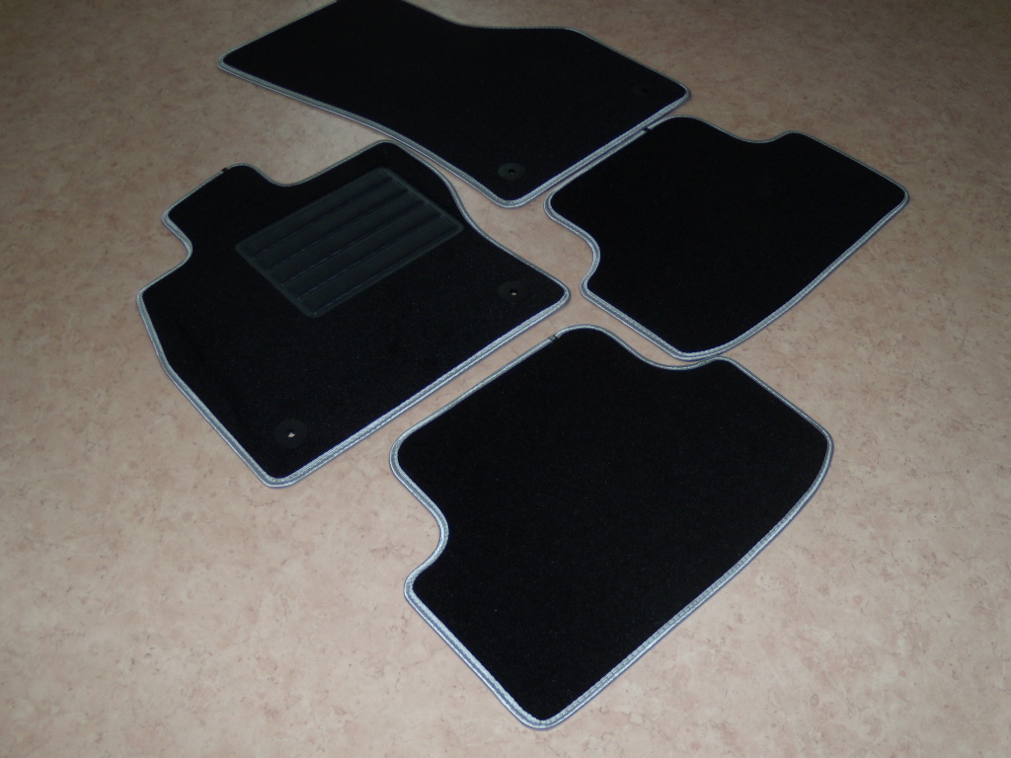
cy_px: 379
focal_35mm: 36
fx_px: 1051
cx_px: 506
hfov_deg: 51.4
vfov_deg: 39.7
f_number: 3.6
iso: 80
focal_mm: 6.4
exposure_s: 1/30
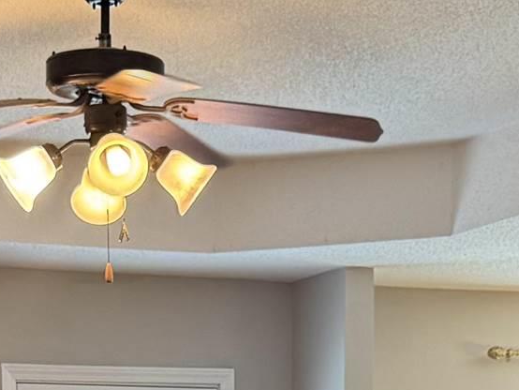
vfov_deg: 10.1
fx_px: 1995
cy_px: 854
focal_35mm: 133
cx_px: 226
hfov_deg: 14.8
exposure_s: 1/120
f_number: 1.78
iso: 200
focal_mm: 6.76
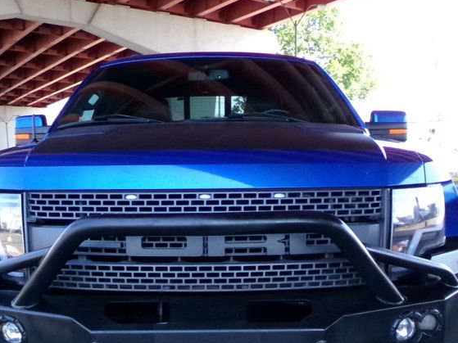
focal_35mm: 44
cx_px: 209
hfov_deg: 42.9
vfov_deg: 32.4
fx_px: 582
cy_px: 246
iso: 783
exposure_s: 1/60
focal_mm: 4.3
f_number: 11.07
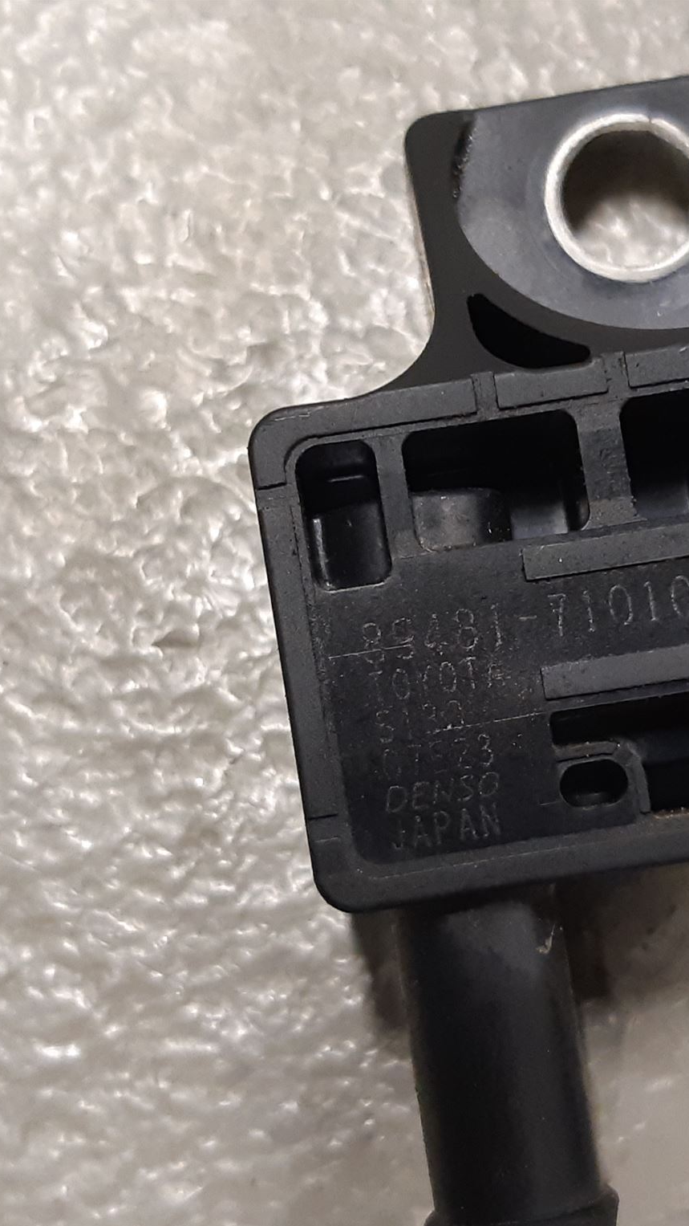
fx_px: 1234
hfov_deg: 30.9
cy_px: 615
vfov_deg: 52.8
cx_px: 466
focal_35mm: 38
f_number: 1.7
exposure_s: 1/50
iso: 200
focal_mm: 3.93
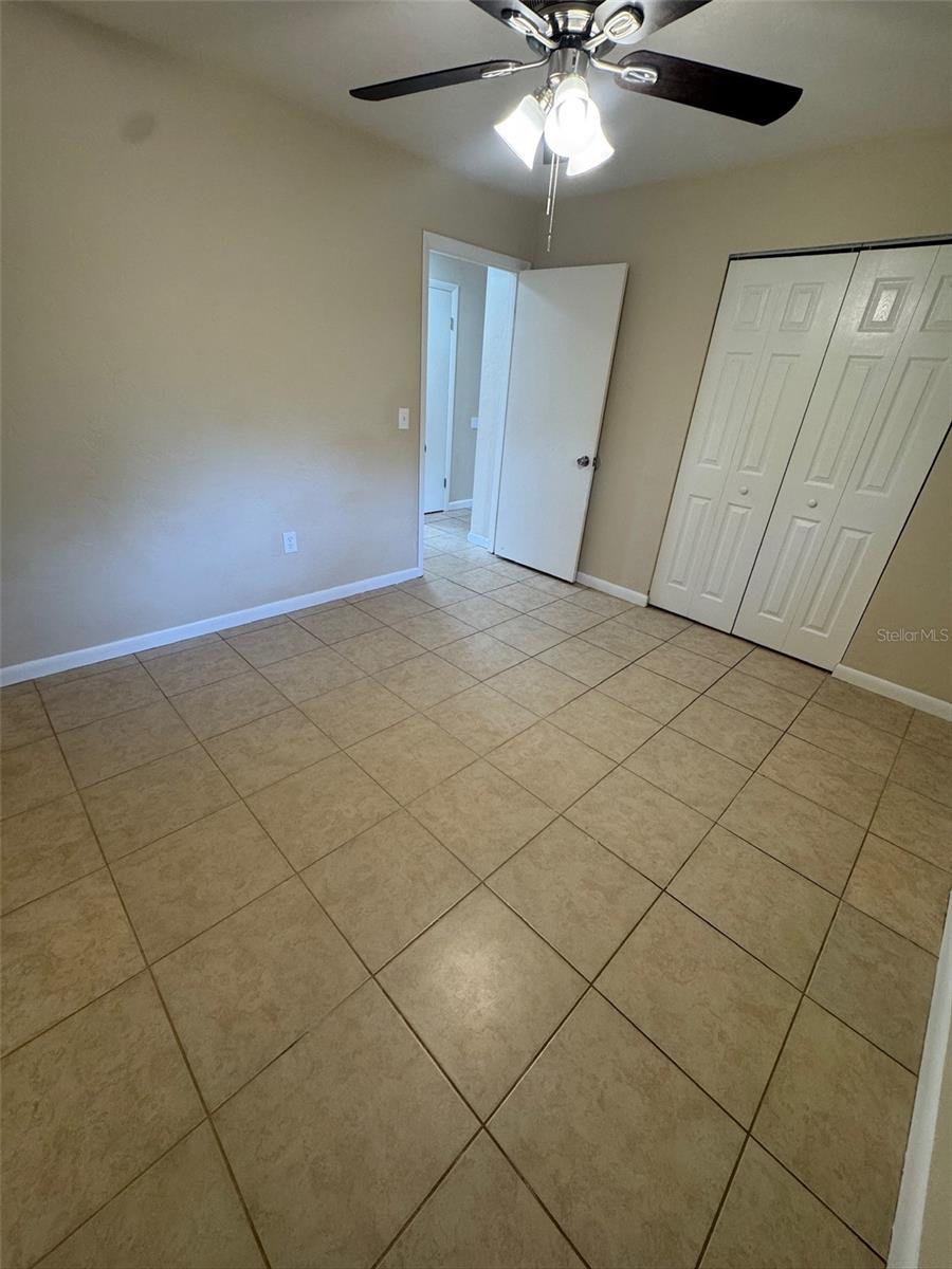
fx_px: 513
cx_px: 476
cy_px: 634
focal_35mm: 14
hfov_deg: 85.7
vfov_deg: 102.1
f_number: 2.2
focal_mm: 2.22
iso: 200
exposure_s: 1/120
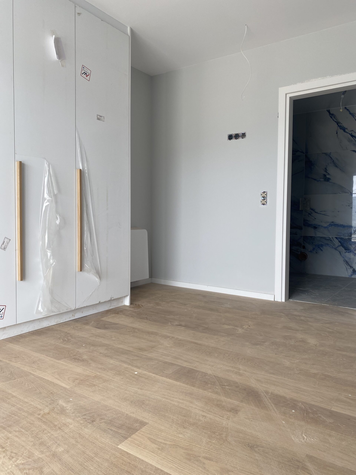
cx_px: 178
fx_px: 357
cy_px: 238
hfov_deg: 53.1
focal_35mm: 26
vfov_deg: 67.3
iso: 32
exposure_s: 1/122
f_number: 1.8
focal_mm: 4.25
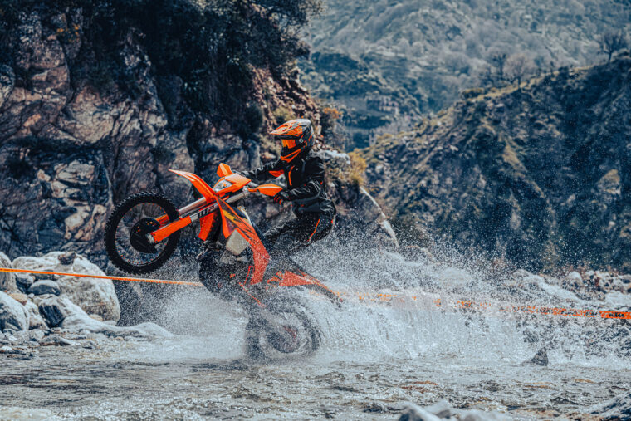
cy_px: 210
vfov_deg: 12.5
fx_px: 1928
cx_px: 316
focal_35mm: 110
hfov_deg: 18.6
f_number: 5
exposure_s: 1/2000
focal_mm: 110
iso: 320
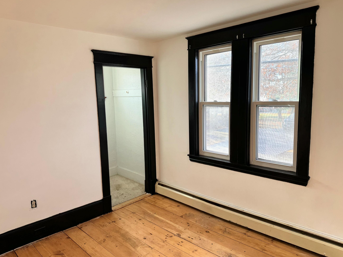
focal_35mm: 25
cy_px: 129
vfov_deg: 54.9
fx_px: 248
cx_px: 171
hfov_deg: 69.4
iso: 50
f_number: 1.78
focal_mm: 6.76
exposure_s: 1/131
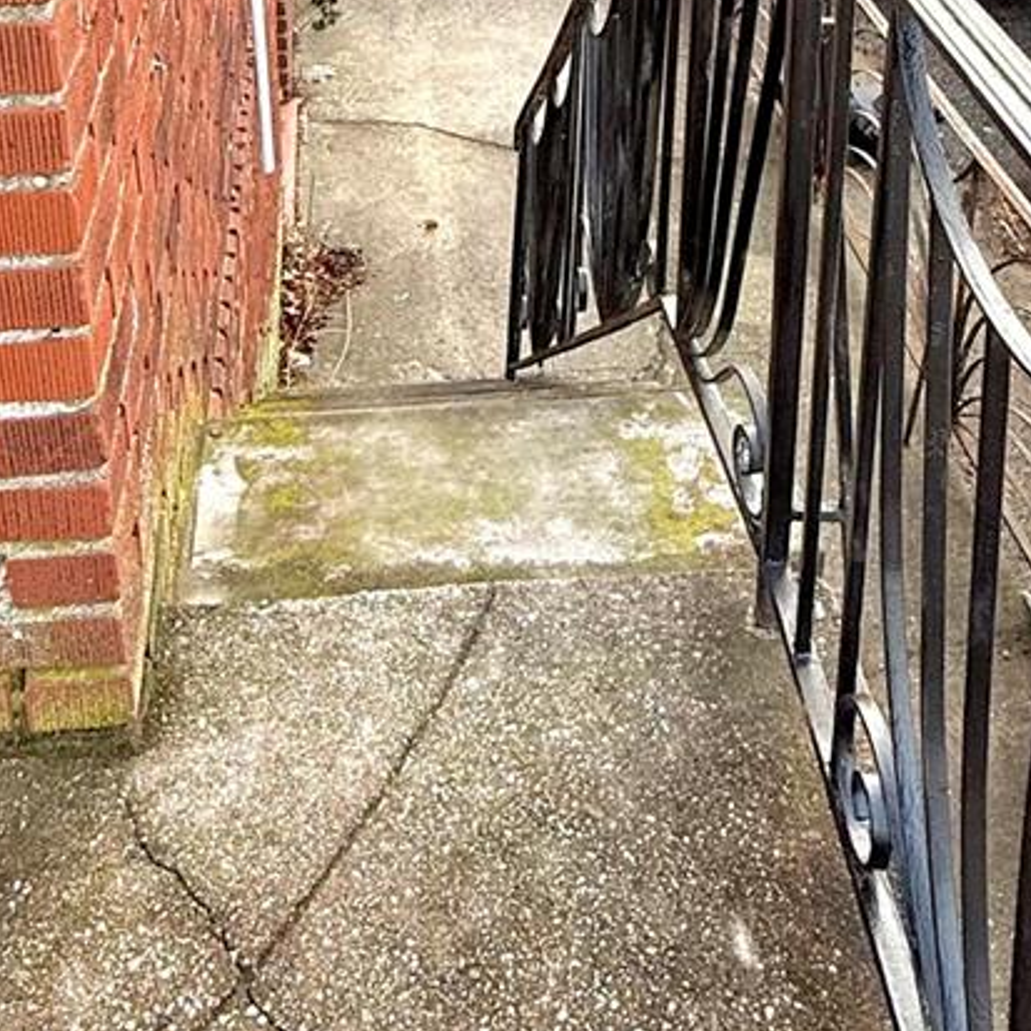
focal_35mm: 46
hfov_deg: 36.8
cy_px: -40
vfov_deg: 33.2
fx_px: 1550
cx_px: 492
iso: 64
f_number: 2.2
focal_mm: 2.22
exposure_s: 1/127
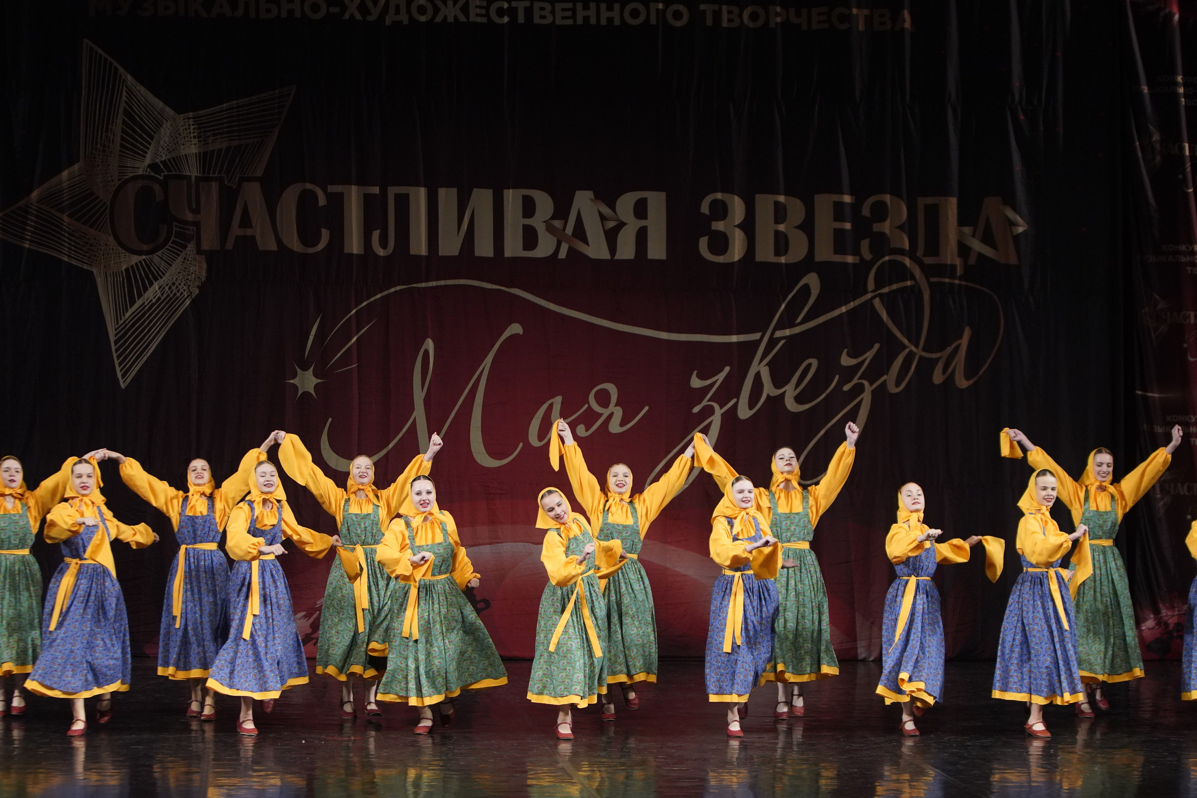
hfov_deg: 19.5
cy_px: 399
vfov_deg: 13.0
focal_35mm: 105
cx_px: 598
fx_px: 3491
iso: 2000
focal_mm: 70
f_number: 3.2
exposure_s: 1/500
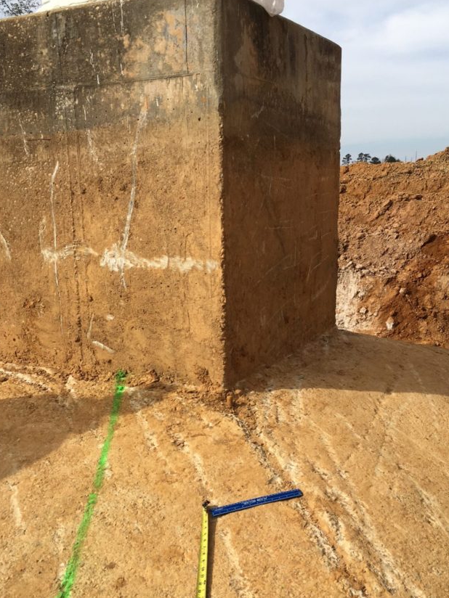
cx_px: 204
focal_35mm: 38
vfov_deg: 48.8
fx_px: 657
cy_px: 349
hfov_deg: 37.7
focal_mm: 4.15
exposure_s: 1/1451
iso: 25
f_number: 2.2
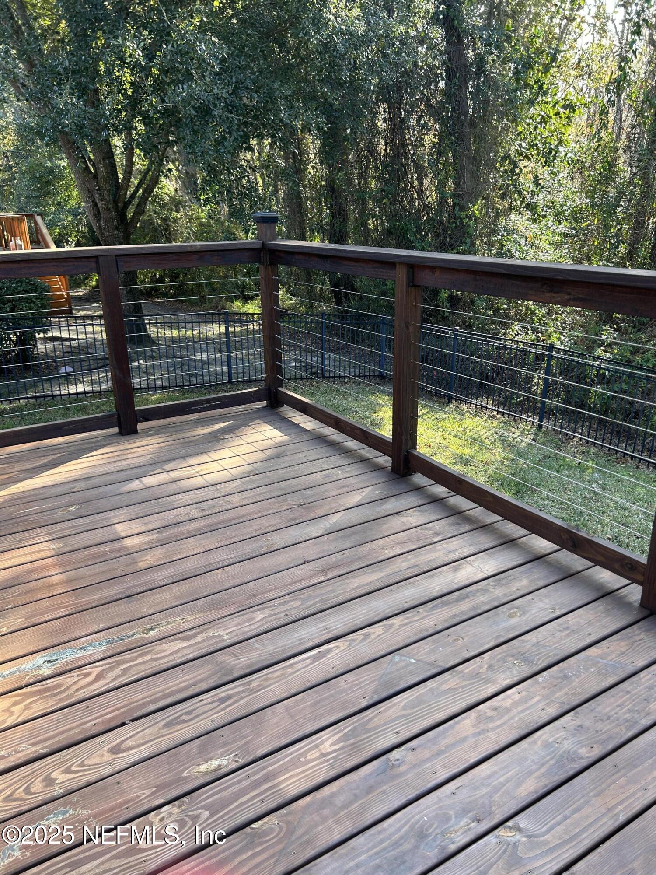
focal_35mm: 26
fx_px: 657
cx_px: 328
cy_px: 438
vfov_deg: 67.3
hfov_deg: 53.1
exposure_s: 1/143
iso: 32
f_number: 1.5
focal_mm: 5.7
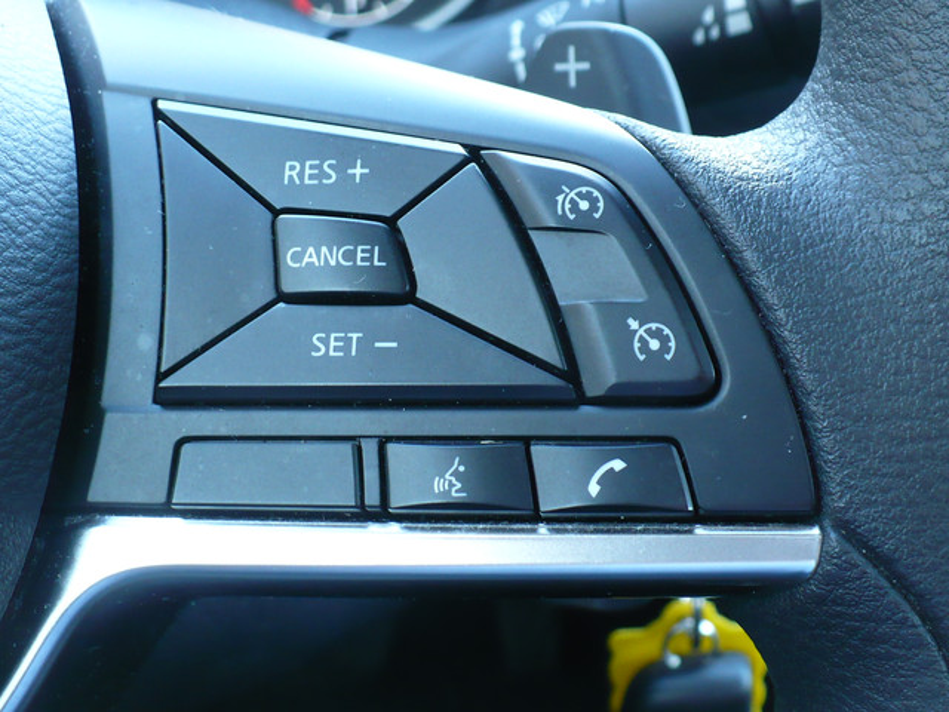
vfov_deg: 29.7
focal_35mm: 49
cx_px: 474
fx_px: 1343
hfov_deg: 38.9
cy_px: 356
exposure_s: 1/20
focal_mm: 6.1
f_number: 2.8
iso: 200
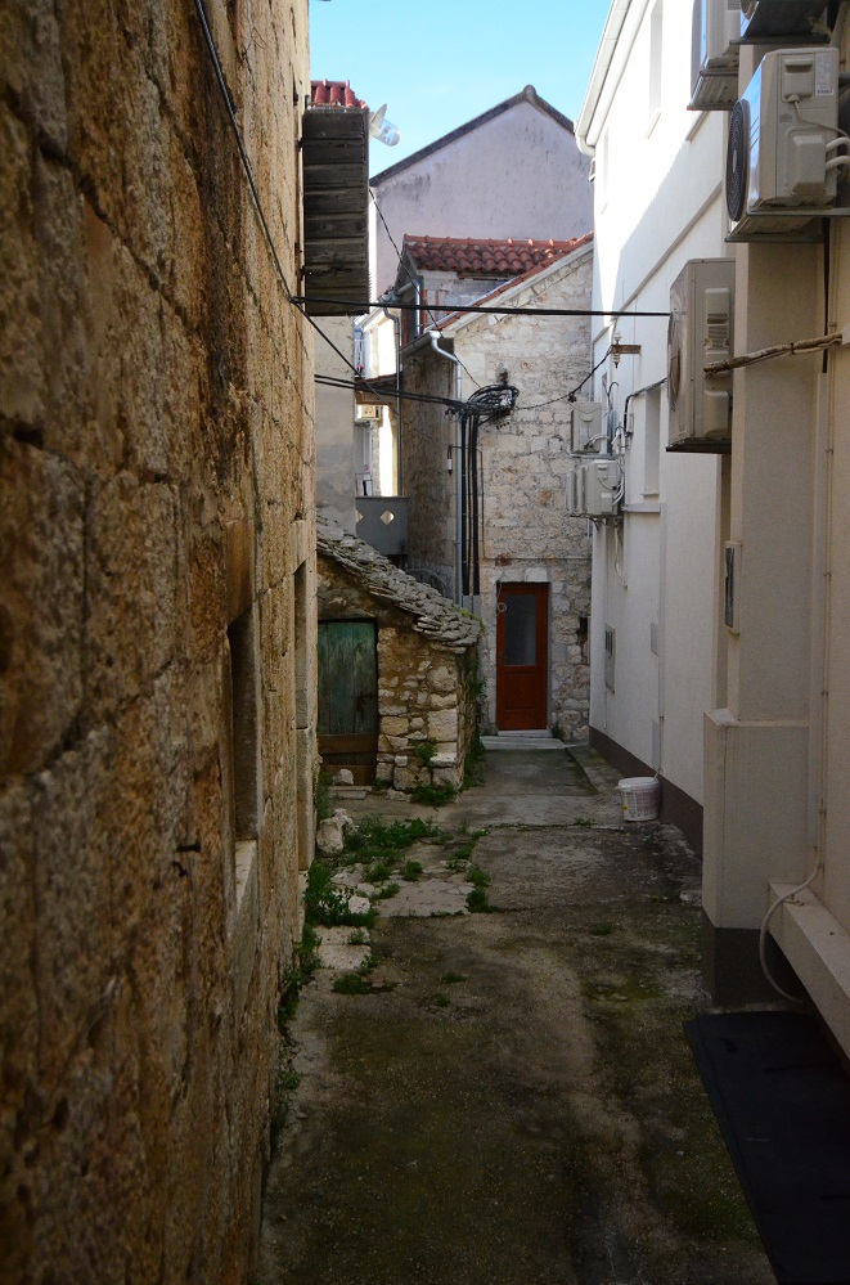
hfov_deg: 36.7
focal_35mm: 36
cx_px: 425
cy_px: 642
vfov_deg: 53.2
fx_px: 1282
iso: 3200
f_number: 4.5
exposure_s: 1/8000
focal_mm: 24
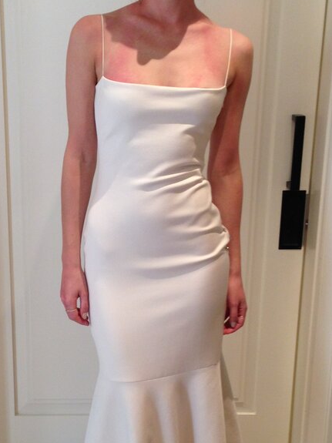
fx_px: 793
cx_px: 117
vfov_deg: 31.2
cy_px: 256
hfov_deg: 23.6
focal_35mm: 62
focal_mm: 4.12
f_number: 2.4
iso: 80
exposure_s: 1/20
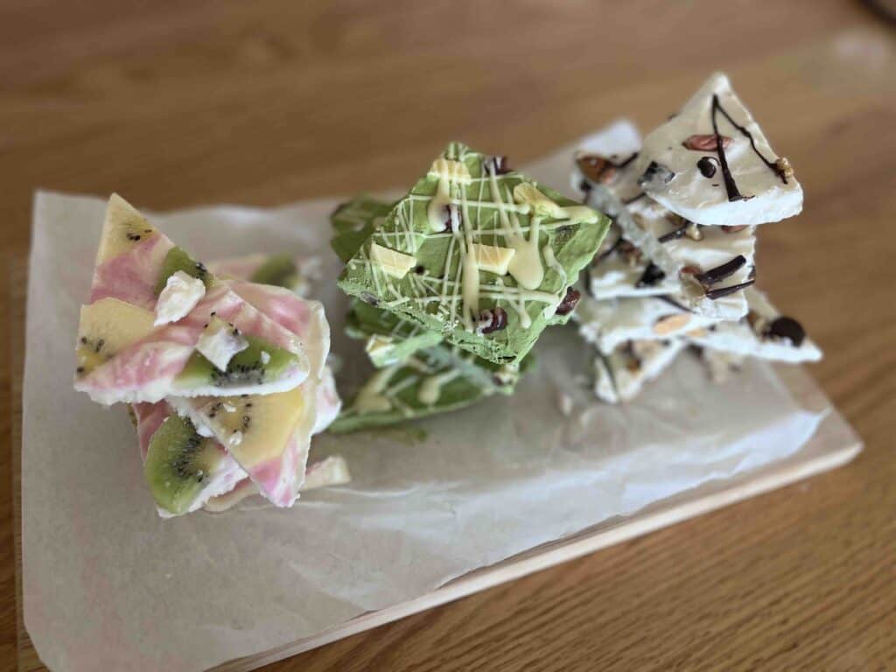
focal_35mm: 26
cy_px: 336
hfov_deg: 67.3
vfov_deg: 53.1
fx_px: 673
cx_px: 448
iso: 100
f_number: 1.6
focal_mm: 5.1
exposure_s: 1/50
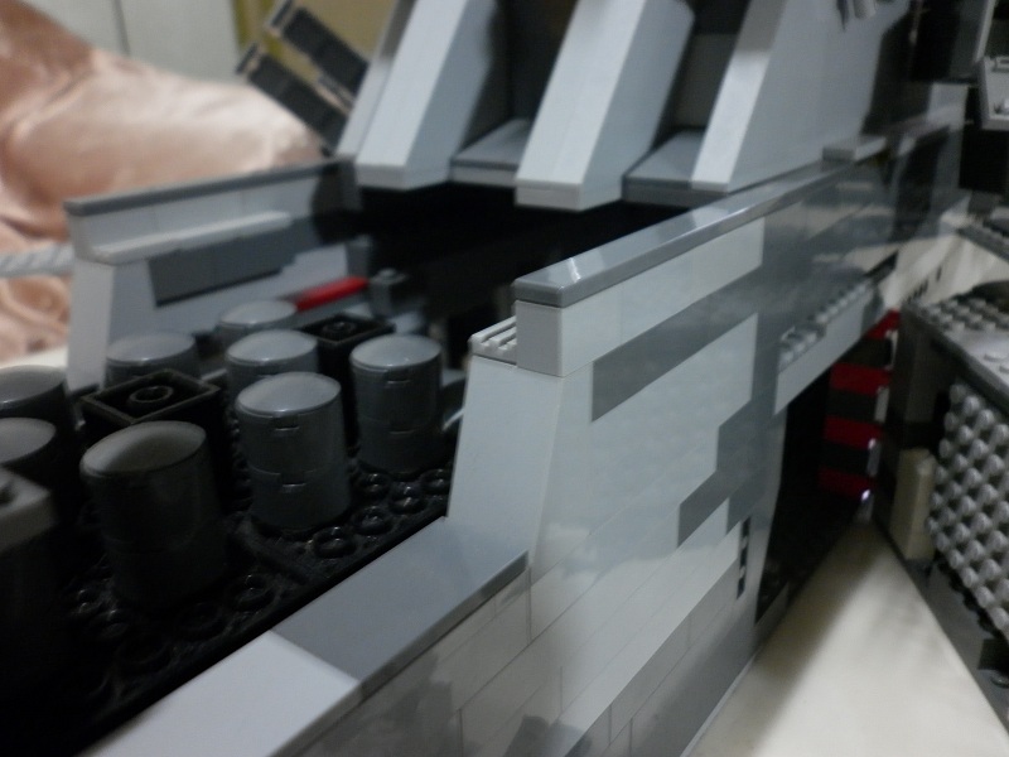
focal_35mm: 28
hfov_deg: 63.4
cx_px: 504
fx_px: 816
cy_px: 378
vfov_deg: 49.7
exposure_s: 1/8
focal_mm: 5
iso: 200
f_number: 2.8
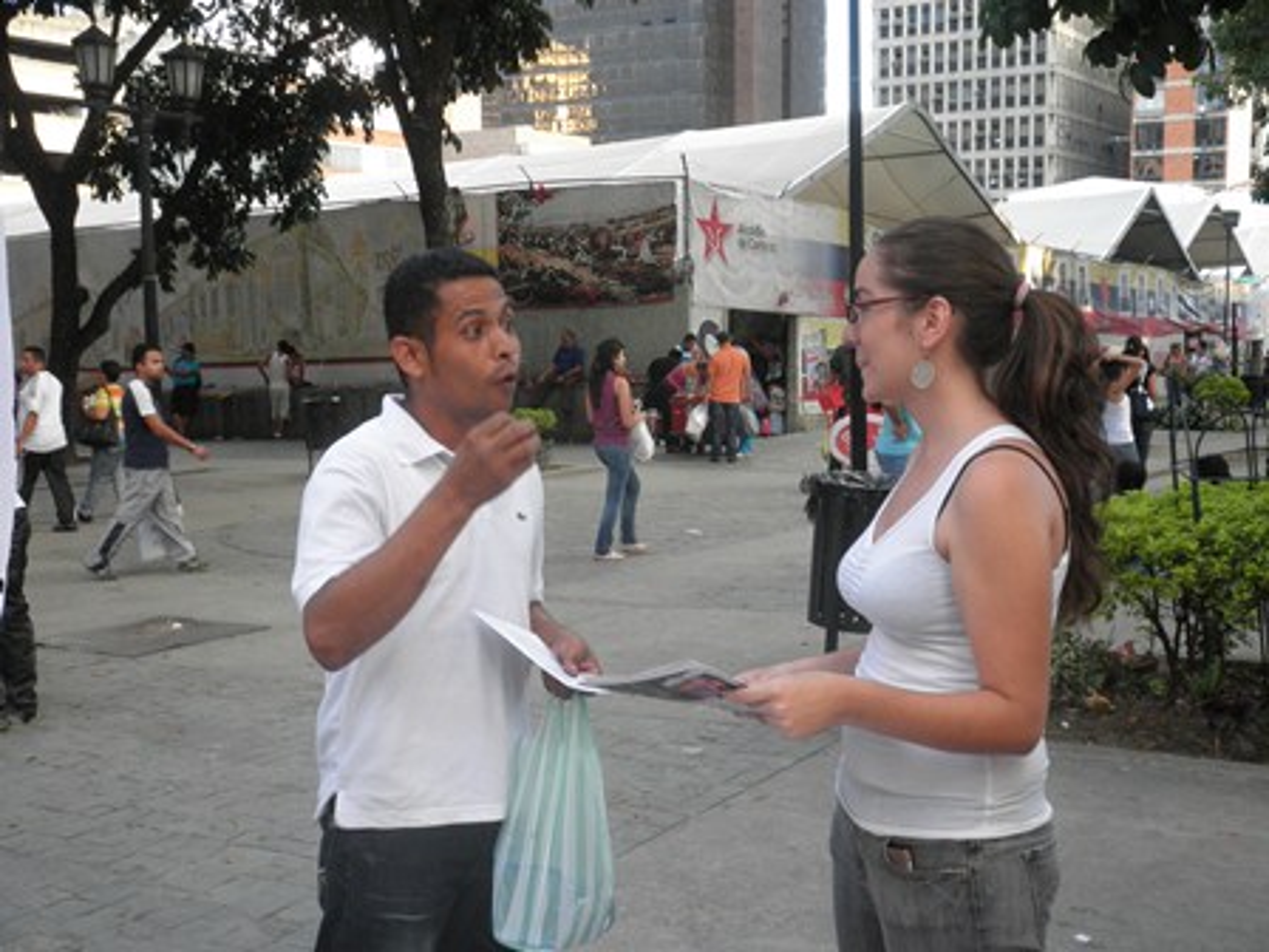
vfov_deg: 32.9
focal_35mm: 44
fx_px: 1613
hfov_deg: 42.9
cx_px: 634
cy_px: 476
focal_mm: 7.9
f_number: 3.4
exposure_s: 1/80
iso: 160
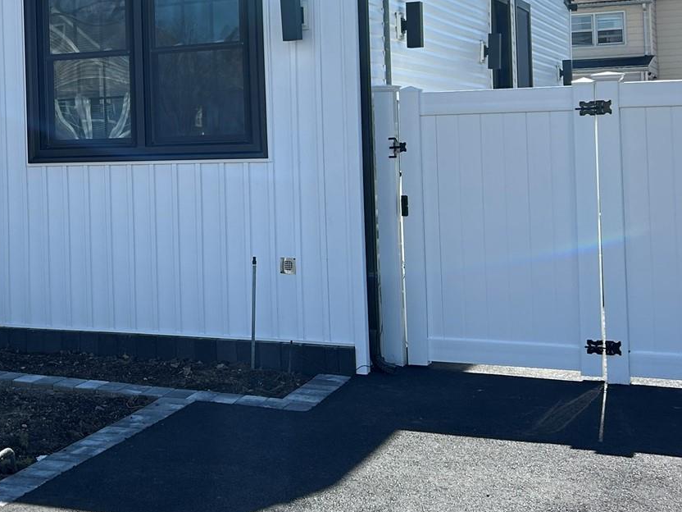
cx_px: 80
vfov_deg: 22.7
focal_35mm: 64
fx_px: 1261
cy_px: 117
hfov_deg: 29.1
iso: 50
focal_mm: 5.7
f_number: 1.5
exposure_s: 1/2915
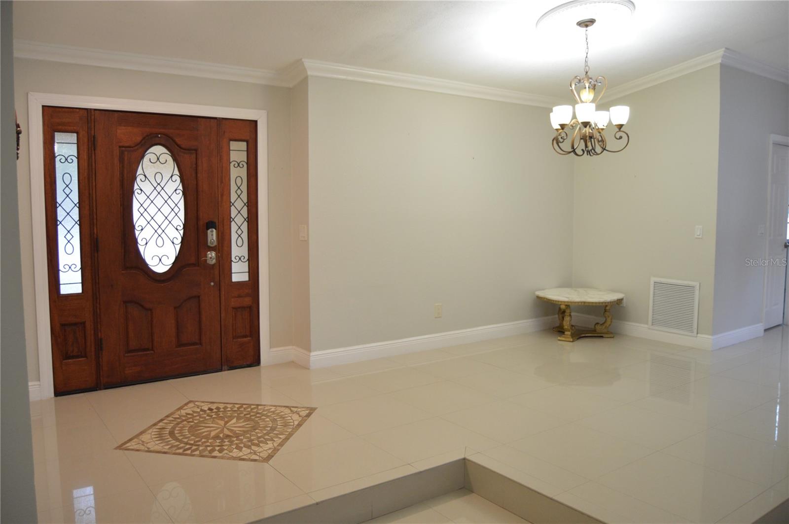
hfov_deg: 67.4
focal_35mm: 27
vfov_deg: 47.8
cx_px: 394
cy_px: 262
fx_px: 591
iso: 900
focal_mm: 18
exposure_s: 1/60
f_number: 3.5
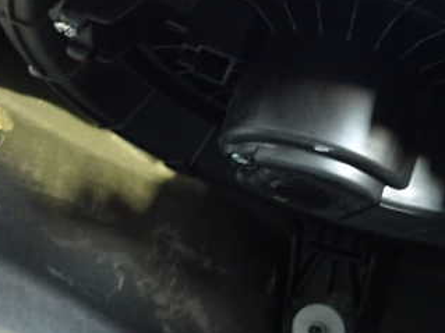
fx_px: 604
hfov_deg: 39.8
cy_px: 120
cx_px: 310
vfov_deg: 30.7
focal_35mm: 47
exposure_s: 1/25
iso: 800
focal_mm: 4.5
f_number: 2
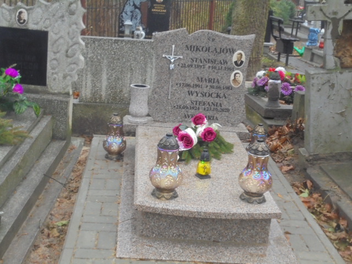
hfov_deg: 34.3
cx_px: 176
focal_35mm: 56
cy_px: 132
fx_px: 569
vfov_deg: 26.1
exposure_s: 1/30
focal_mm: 10.1
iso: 400
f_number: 5.2
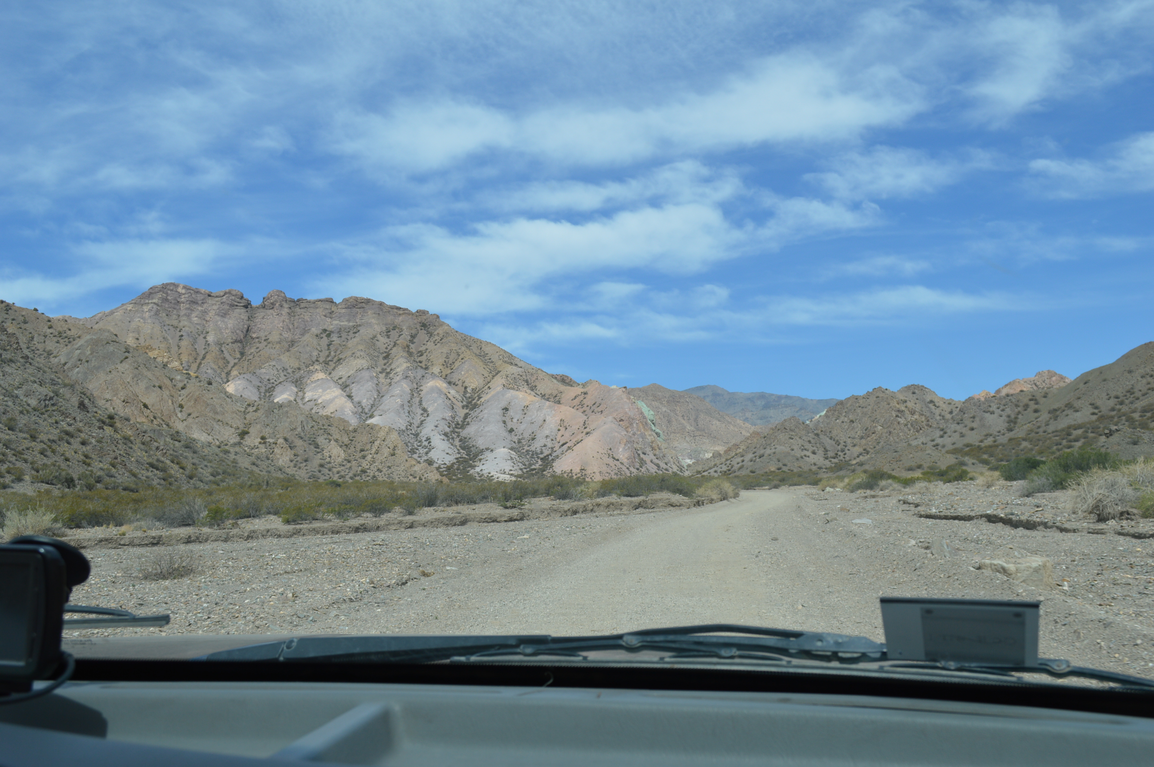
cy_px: 384
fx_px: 1153
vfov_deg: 36.8
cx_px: 577
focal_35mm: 36
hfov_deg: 53.2
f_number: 8
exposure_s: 1/250
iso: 100
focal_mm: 24
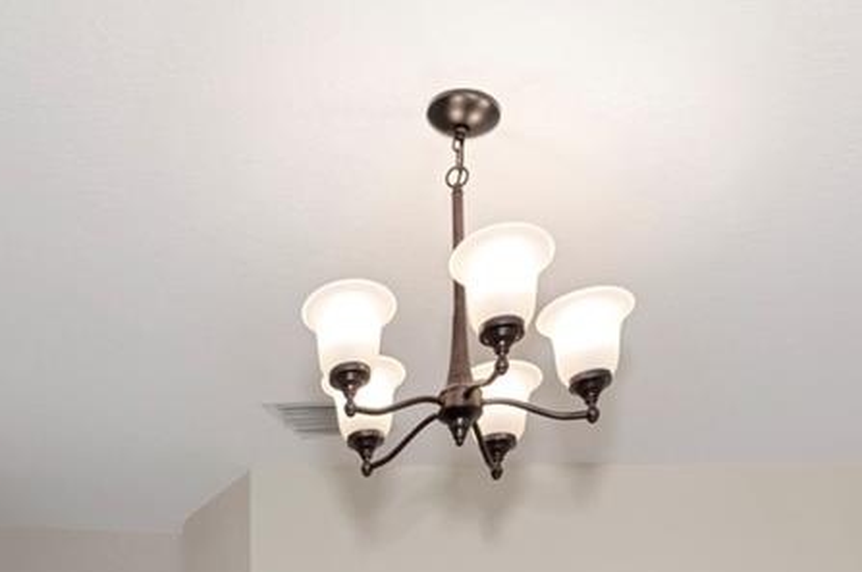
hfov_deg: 43.6
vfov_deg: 23.2
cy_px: 919
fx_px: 1028
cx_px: 185
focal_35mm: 43
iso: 250
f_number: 8
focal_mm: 12
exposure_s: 1/60
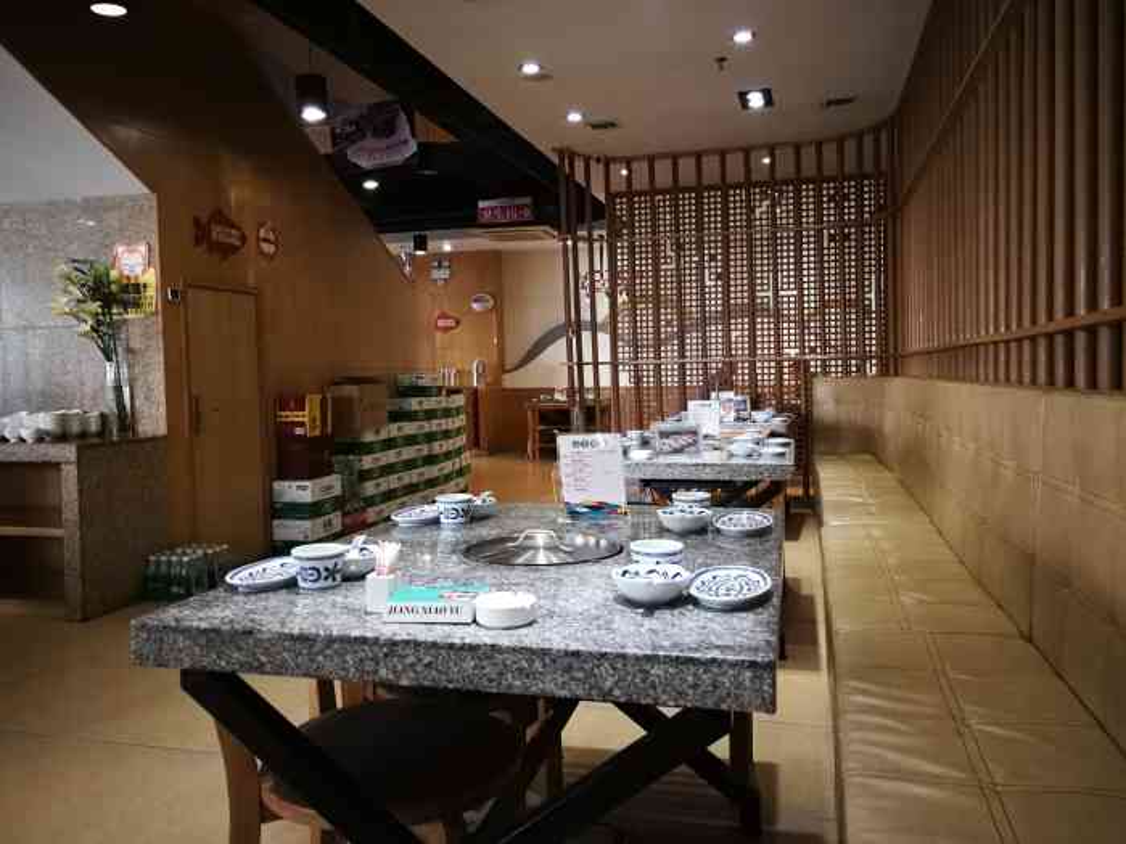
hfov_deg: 65.3
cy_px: 422
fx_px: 878
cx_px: 563
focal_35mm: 27
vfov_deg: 51.4
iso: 320
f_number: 2.2
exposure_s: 1/25
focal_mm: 3.95
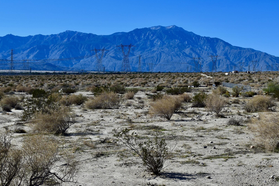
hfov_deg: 32.2
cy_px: 76
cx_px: 178
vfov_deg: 21.9
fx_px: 480
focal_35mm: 62
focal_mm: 28
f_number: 9
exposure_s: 1/800
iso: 200
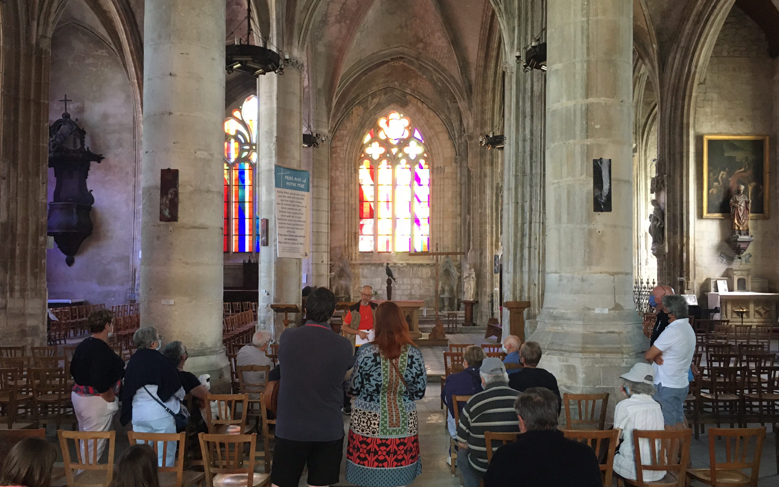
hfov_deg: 61.2
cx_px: 387
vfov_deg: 40.6
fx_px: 658
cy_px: 258
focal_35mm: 31
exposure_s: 1/25
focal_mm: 4.15
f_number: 2.2
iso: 200
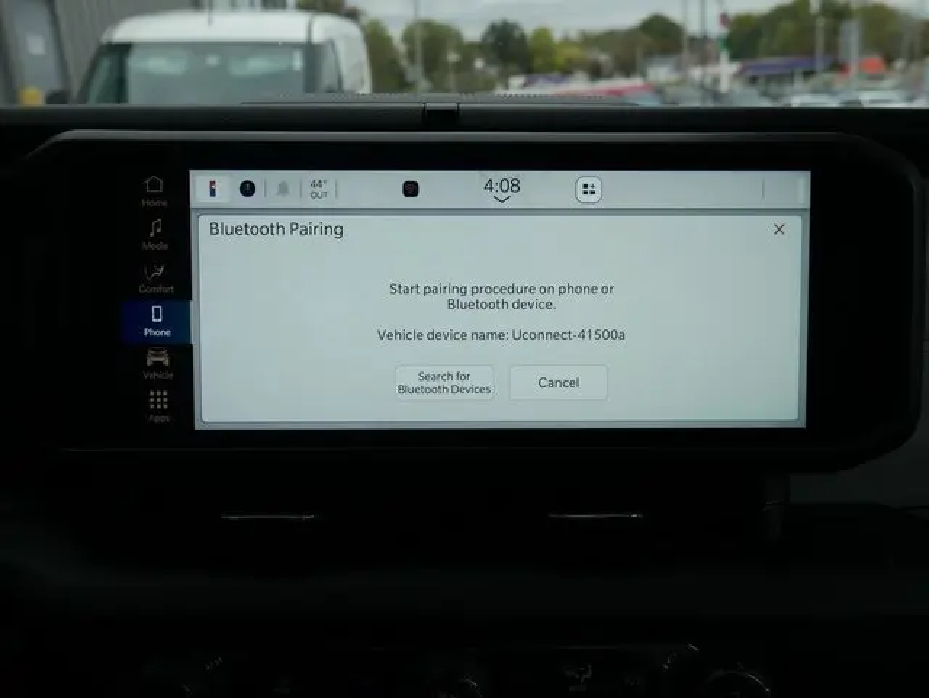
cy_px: 349
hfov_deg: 51.3
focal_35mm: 36
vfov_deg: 39.7
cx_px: 464
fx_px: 967
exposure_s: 1/160
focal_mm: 18
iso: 200
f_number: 5
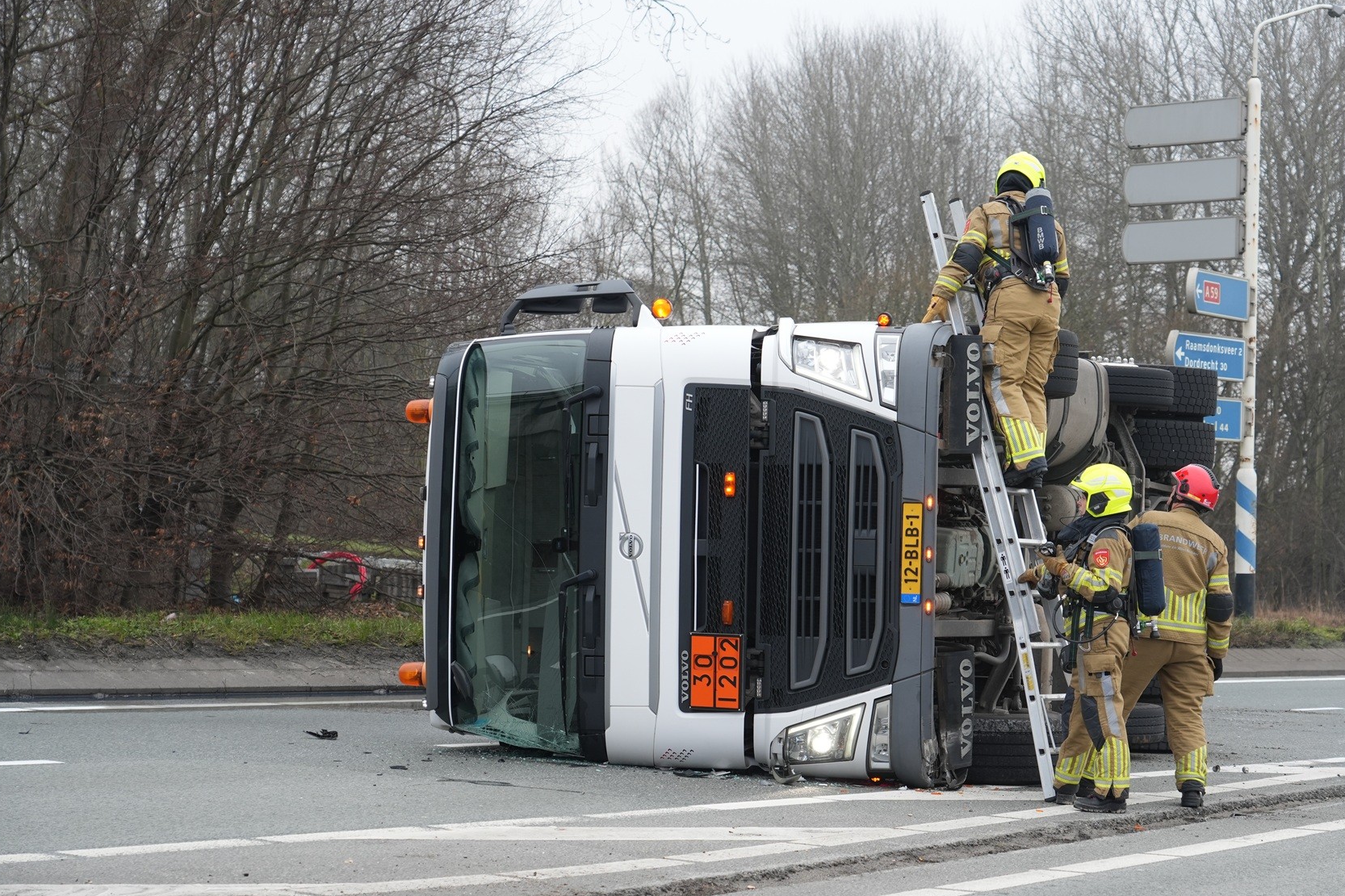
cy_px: 462
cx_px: 763
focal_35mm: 83
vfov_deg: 16.4
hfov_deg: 24.5
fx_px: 3100
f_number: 5
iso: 400
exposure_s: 1/160
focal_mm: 72
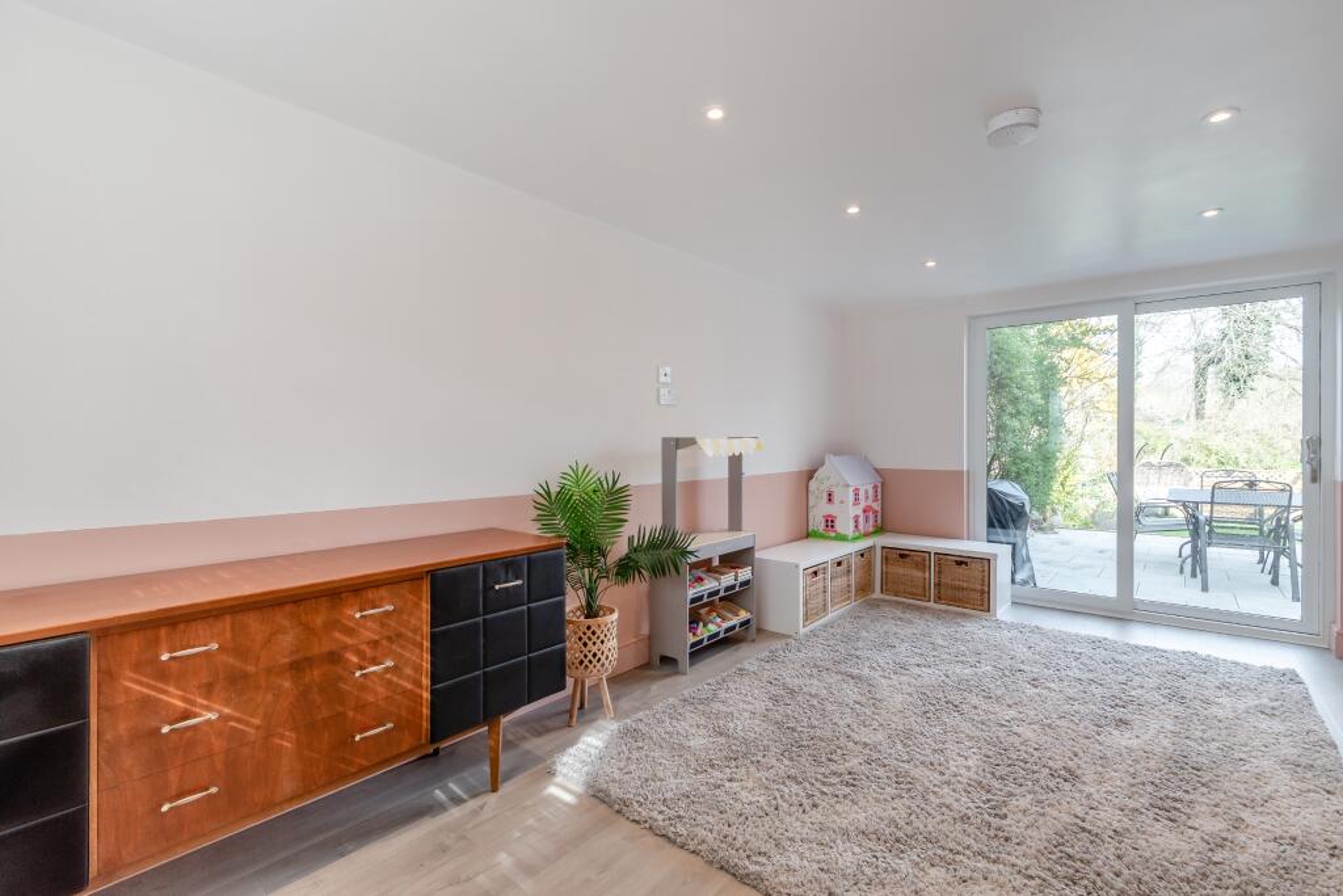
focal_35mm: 15
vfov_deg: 77.3
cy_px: 448
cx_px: 672
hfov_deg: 100.4
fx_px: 560
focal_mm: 10
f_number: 8
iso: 400
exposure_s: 1/125
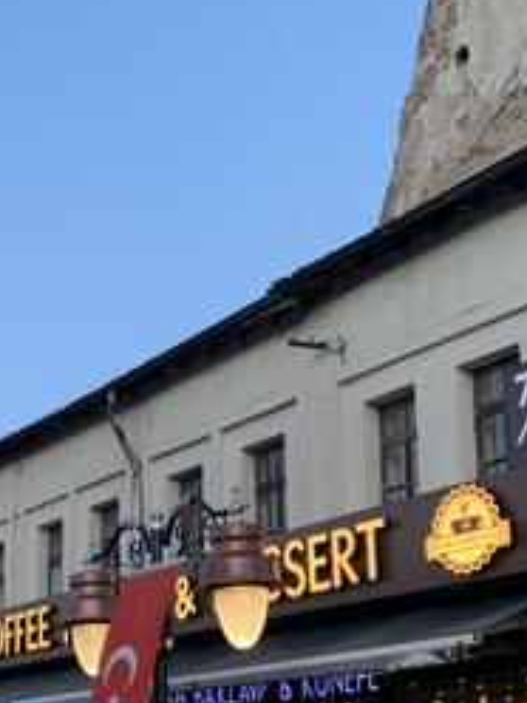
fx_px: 1279
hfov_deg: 22.9
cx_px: 91
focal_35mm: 63
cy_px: 584
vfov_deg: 29.8
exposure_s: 1/120
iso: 100
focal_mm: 4.25
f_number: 1.8
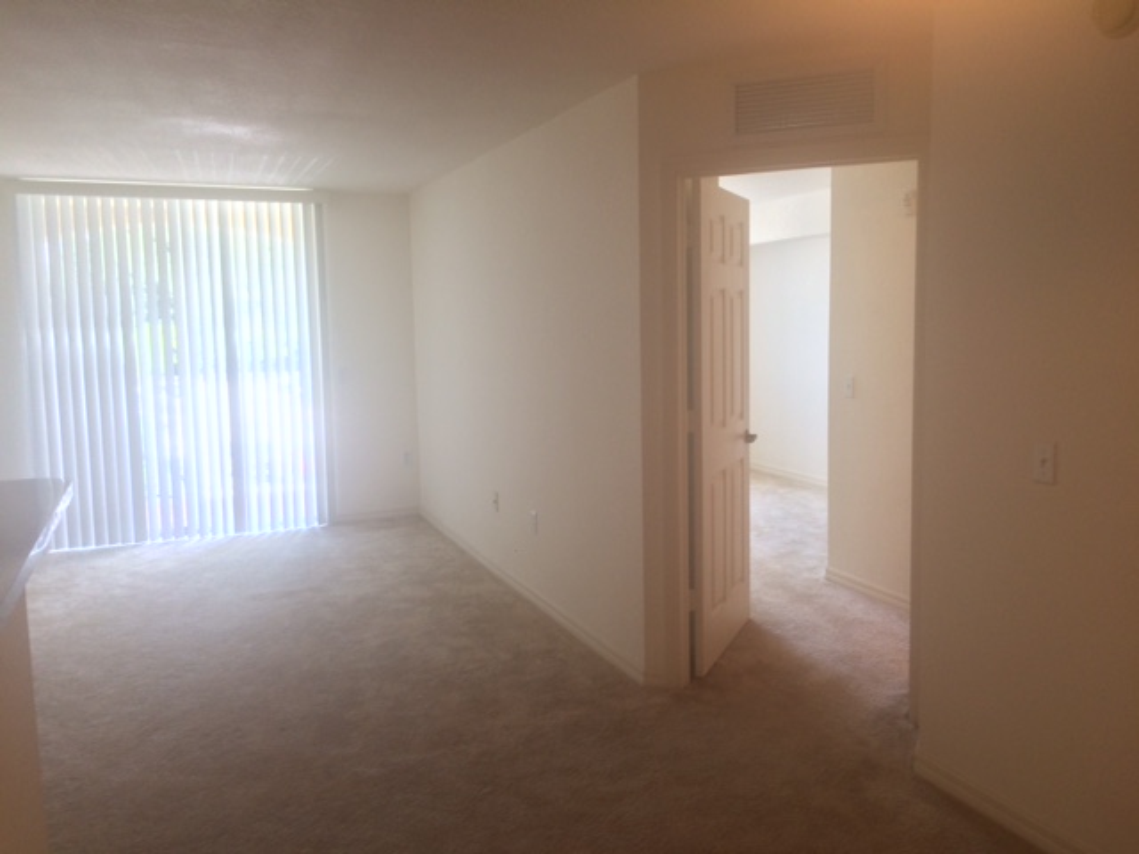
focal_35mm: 29
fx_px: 954
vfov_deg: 48.2
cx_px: 570
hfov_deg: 61.7
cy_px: 427
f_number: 2.2
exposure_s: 1/30
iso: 50
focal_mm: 4.15
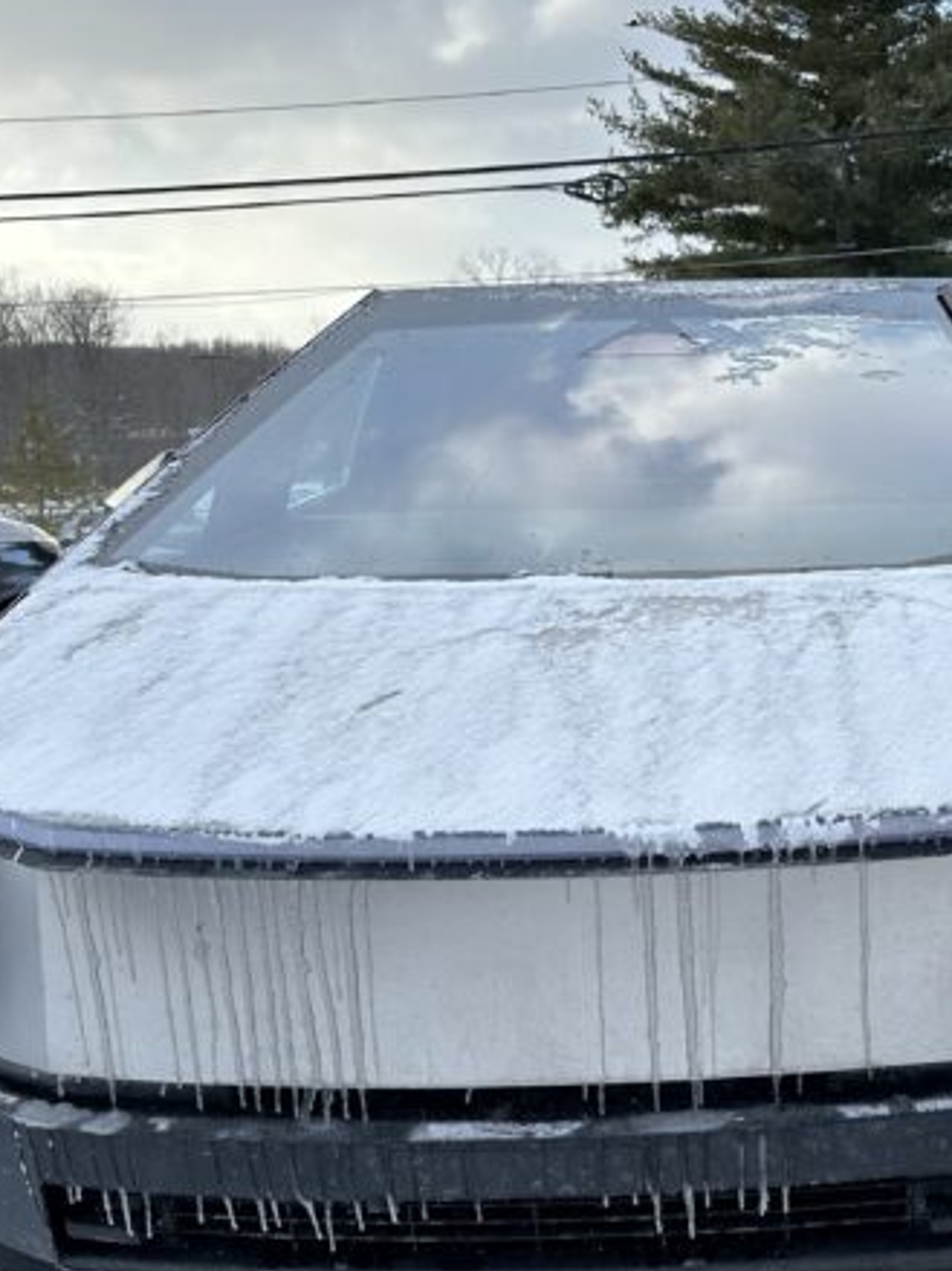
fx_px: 1724
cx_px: 807
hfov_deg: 29.9
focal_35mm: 47
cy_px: 725
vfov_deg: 40.4
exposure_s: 1/1664
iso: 80
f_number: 1.78
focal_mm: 6.86
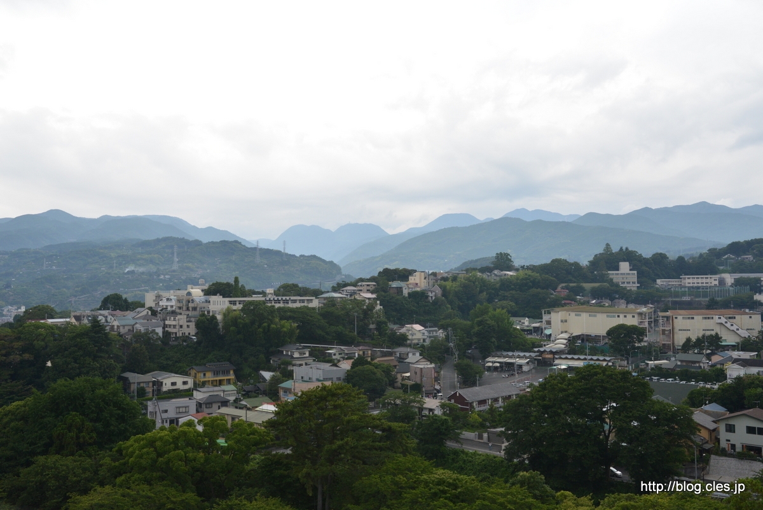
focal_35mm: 35
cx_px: 382
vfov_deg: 37.9
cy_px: 255
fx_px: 742
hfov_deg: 54.4
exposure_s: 1/2500
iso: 1000
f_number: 8
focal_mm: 35
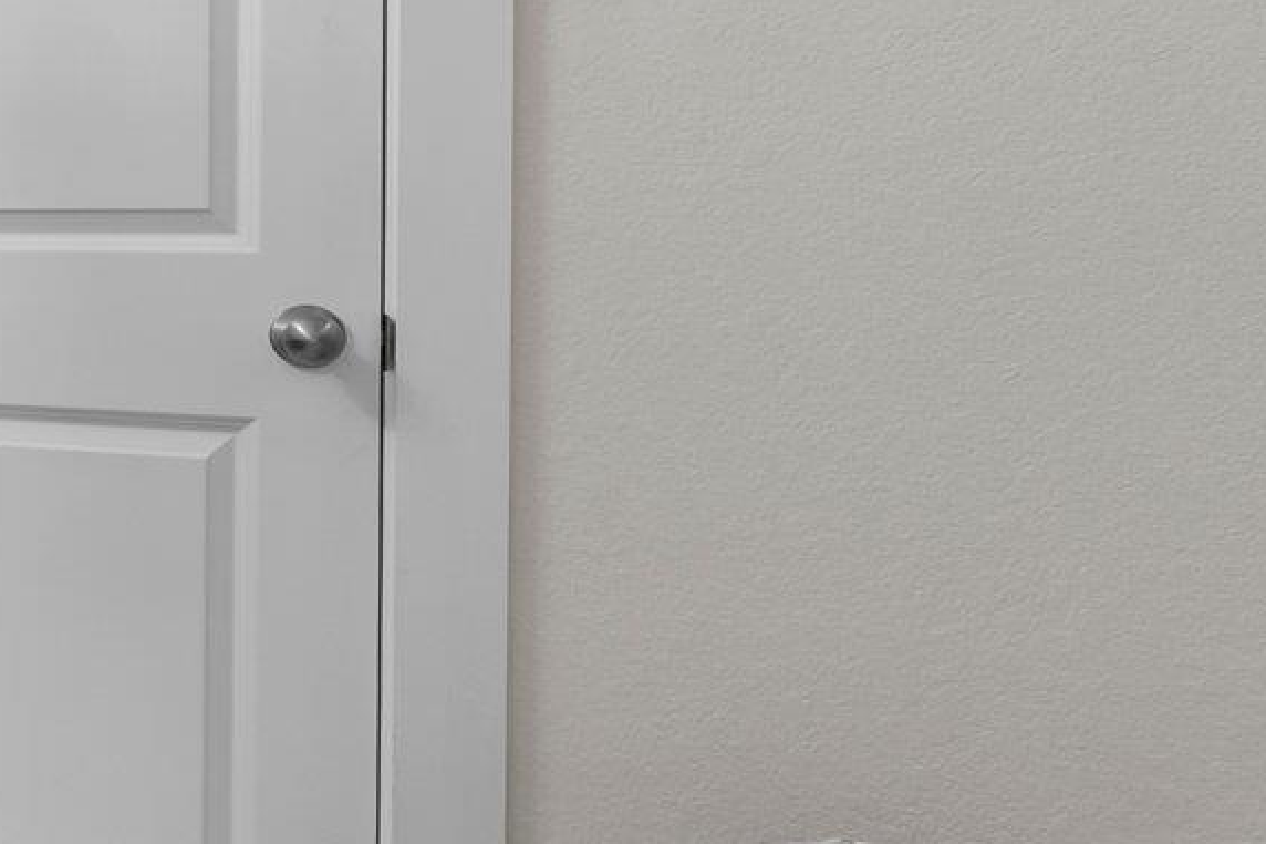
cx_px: -777
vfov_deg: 30.8
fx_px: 1512
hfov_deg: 26.3
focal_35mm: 43
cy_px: 249
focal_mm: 12
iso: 1250
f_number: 11
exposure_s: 1/15
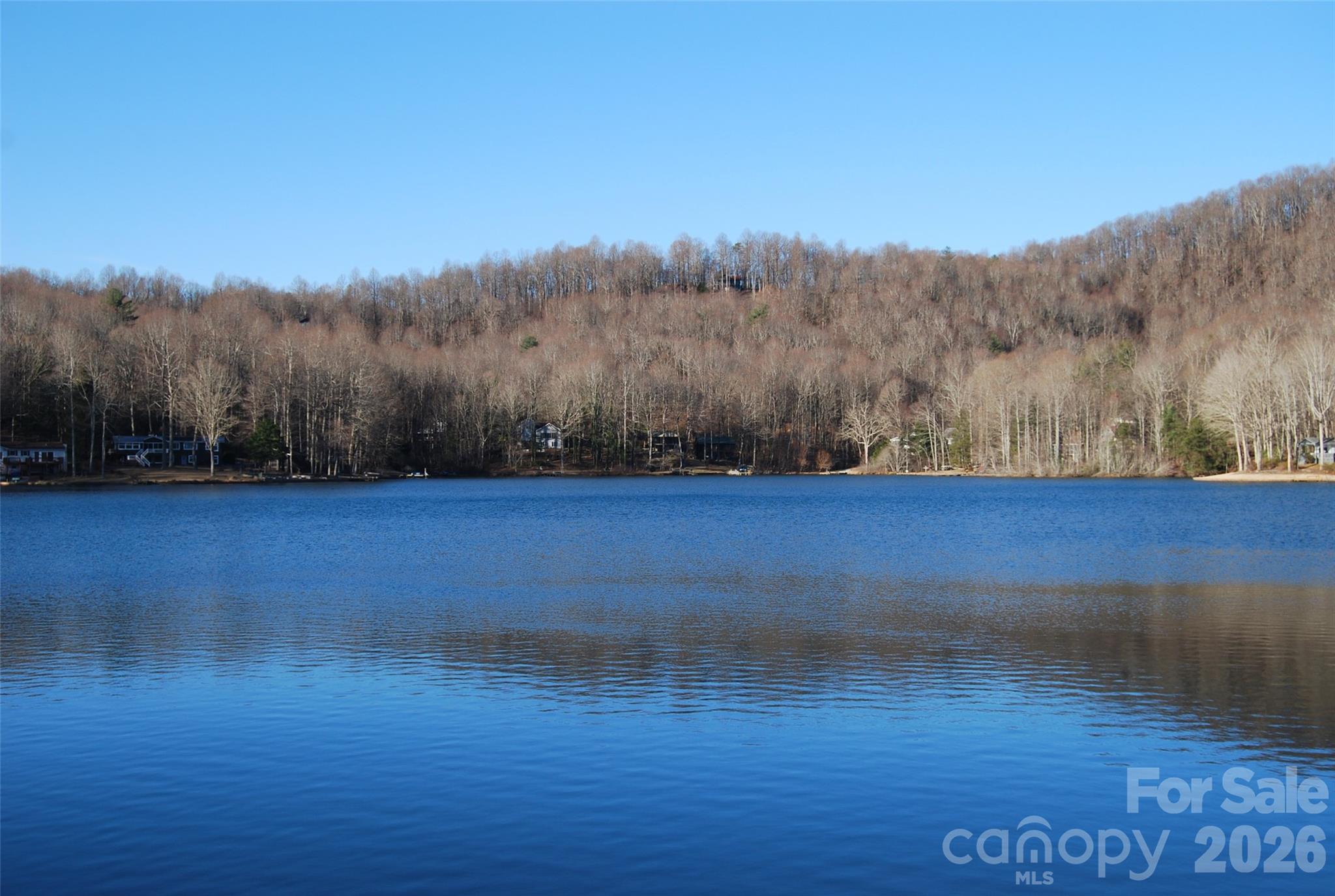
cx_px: 668
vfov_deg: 30.0
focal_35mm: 45
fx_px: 1672
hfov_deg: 43.5
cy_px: 448
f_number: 7.1
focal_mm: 30
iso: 100
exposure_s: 1/200
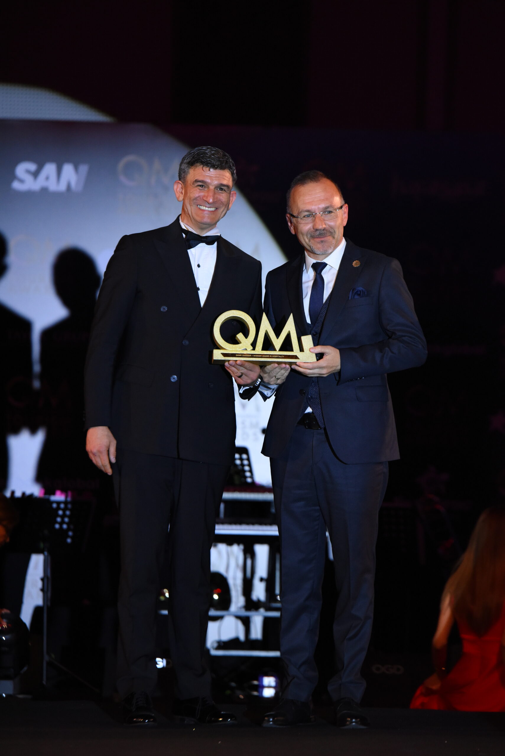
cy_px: 378
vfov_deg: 10.8
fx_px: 3994
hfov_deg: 7.2
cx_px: 252
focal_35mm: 190
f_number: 4.5
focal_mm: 190
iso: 3200
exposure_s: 1/500
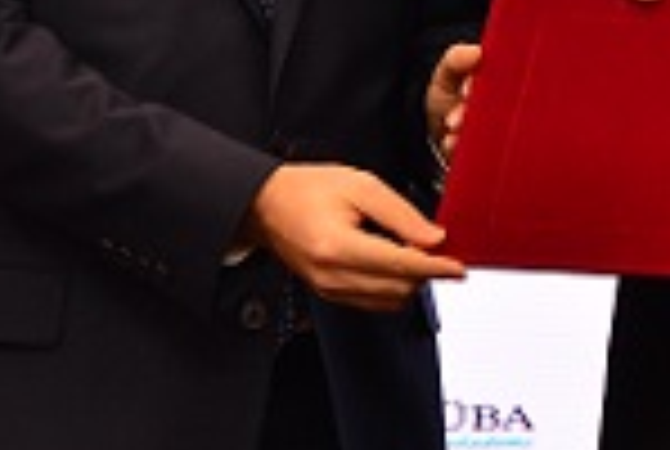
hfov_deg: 5.0
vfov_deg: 3.4
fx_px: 7590
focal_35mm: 407
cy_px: -279
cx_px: 890
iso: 1600
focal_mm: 112
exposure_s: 1/200
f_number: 6.3
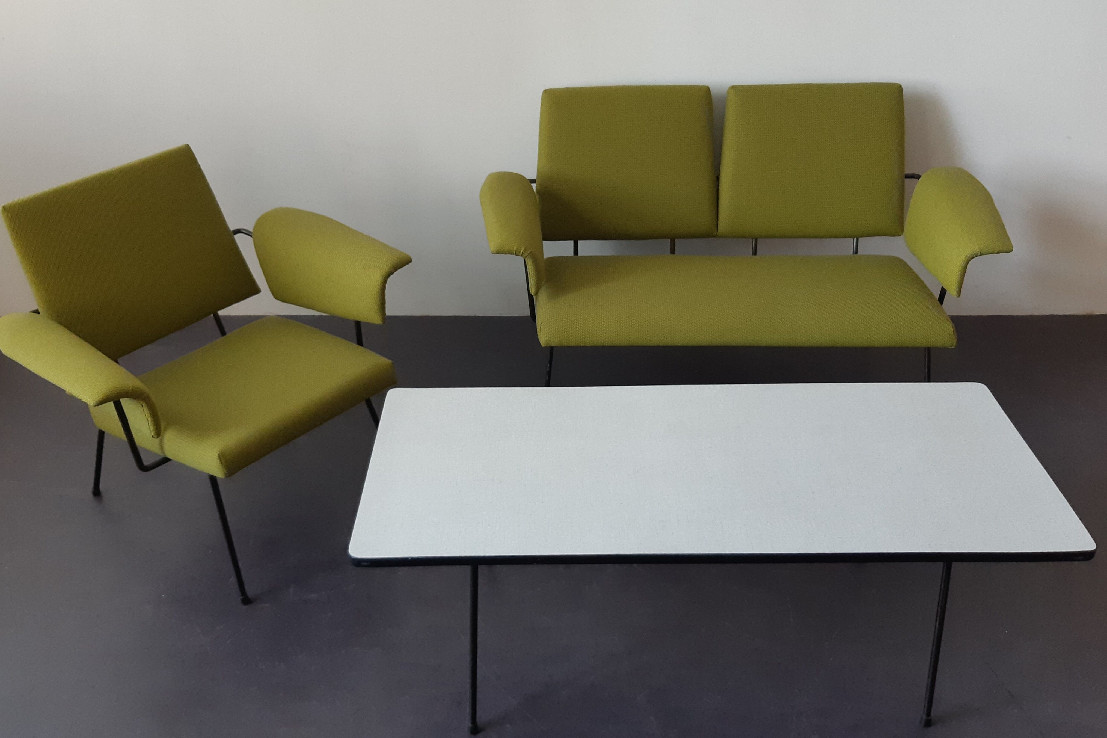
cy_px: 386
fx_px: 861
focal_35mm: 28
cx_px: 548
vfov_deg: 46.4
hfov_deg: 65.5
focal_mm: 3.93
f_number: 1.7
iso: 160
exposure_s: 1/50
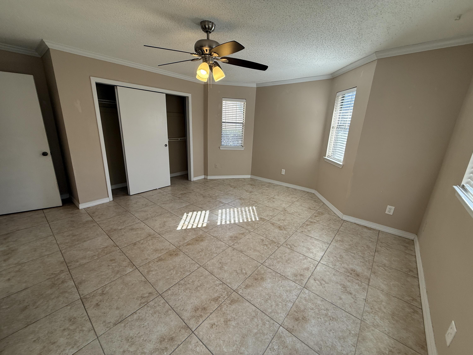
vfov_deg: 85.7
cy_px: 178
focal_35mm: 14
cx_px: 236
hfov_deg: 102.1
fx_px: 191
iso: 80
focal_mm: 2.22
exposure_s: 1/120
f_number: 2.2
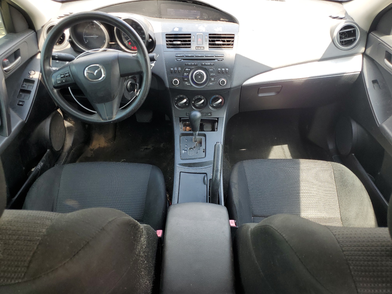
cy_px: 147
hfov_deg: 67.3
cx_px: 196
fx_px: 294
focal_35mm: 26
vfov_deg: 53.1
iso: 50
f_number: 1.5
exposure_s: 1/185
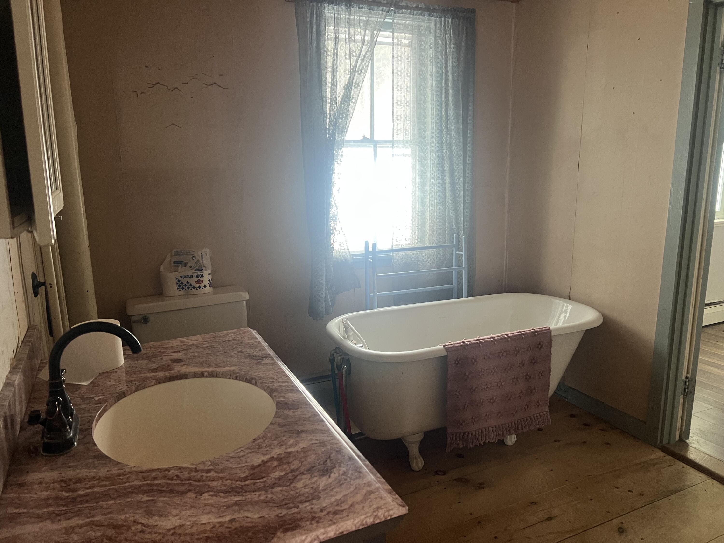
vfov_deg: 53.1
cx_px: 362
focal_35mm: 26
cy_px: 272
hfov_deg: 67.3
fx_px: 544
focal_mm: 5.7
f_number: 1.5
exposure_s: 1/60
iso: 200
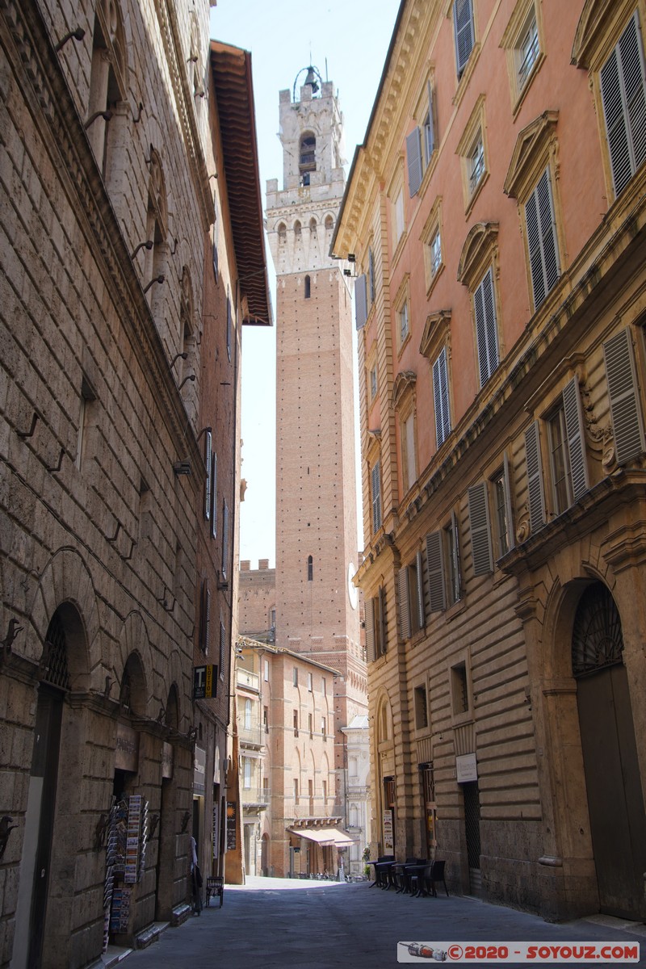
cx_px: 323
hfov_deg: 37.9
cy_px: 484
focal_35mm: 35
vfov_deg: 54.4
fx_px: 942
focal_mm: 35
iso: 100
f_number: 5.6
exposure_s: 1/160
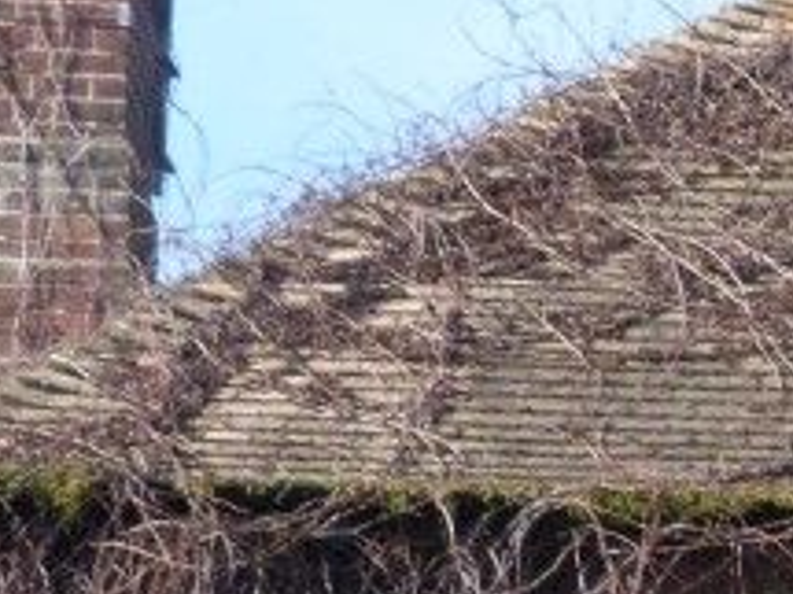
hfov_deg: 6.1
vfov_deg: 4.7
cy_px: 1424
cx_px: 2099
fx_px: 7052
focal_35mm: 308
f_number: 3.2
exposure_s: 1/320
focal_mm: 8.3
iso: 80
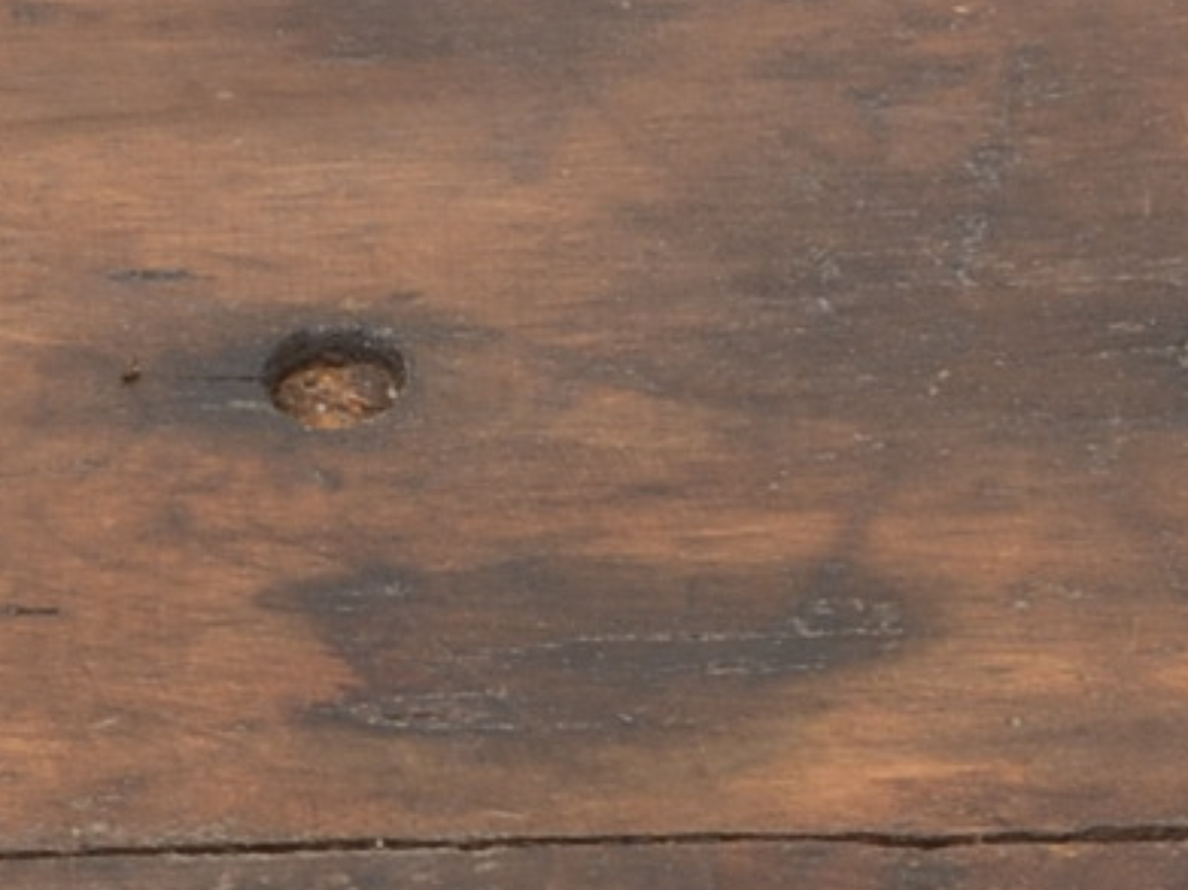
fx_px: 11837
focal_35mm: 345
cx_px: 1000
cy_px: 2075
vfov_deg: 4.2
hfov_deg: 5.7
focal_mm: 38
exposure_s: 1/100
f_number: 9
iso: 250
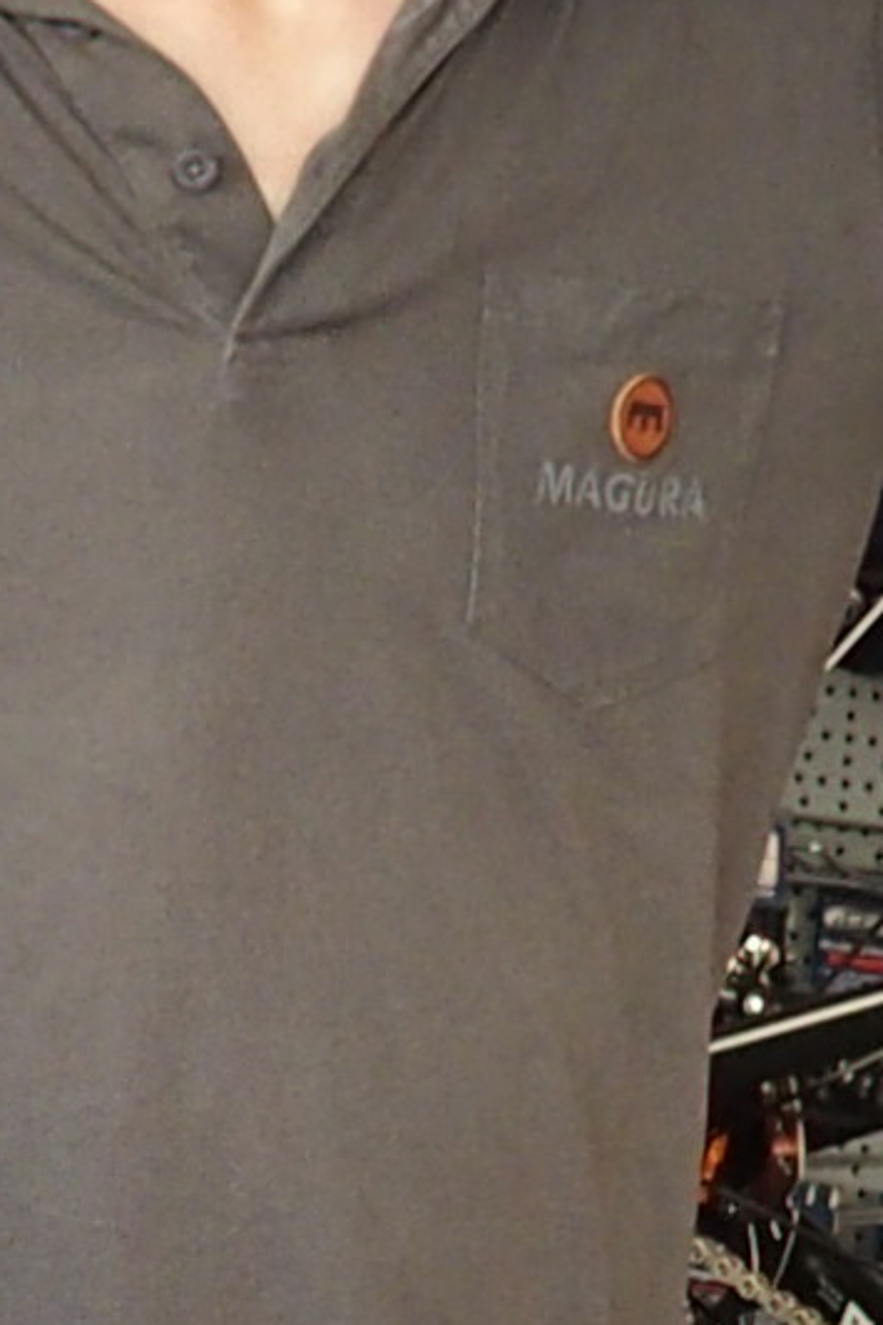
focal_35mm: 217
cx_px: -192
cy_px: 1497
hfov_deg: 6.3
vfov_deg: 9.4
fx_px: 7988
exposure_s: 1/50
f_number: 2.8
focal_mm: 6
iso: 200
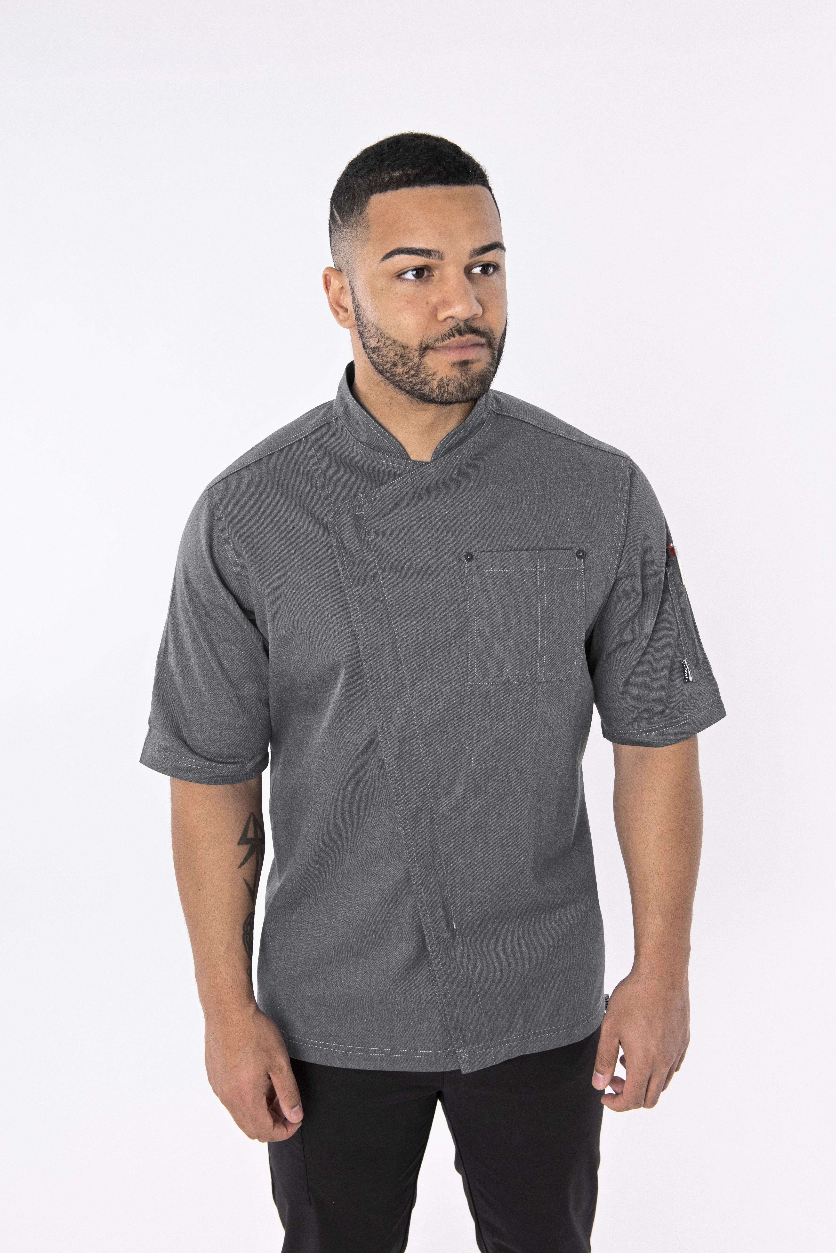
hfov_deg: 31.9
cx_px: 418
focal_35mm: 42
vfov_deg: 46.4
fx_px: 1462
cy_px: 626
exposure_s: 1/125
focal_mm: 42
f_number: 8
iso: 400
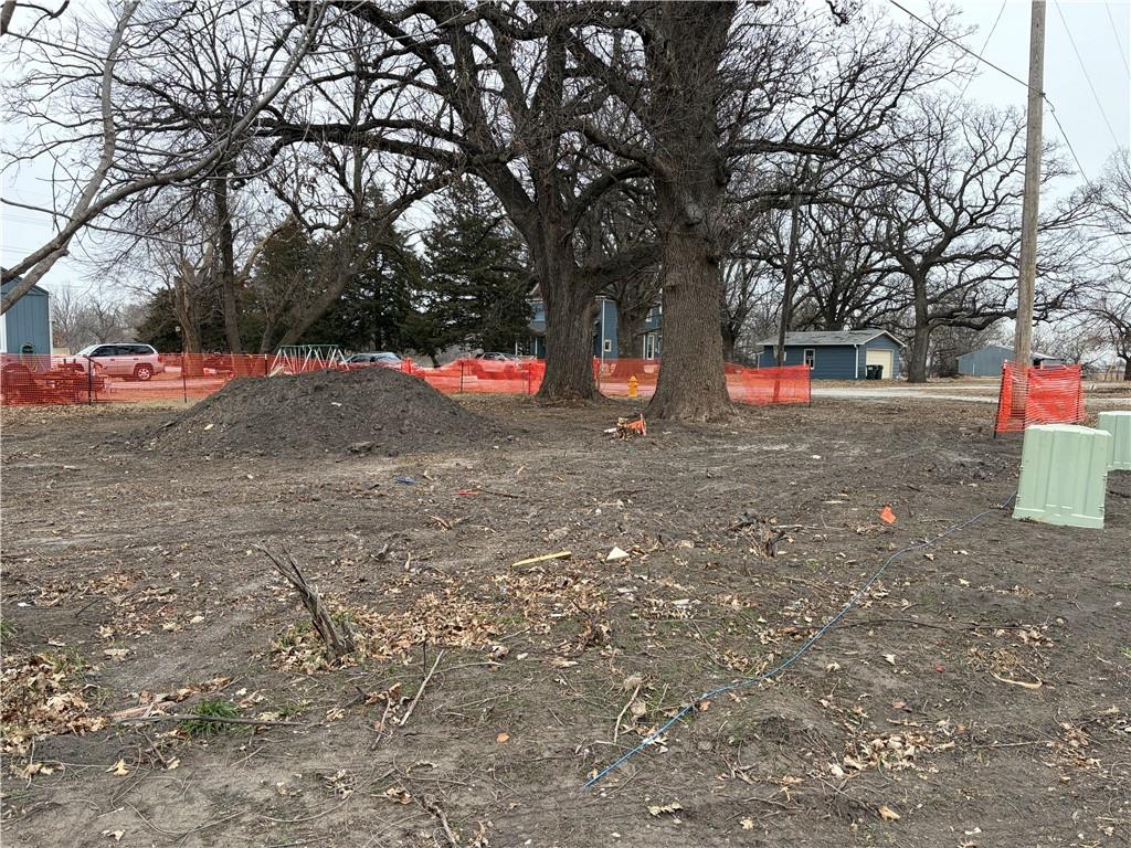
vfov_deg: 53.1
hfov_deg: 67.3
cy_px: 424
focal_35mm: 26
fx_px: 849
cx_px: 566
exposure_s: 1/701
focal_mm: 5.96
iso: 50
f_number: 1.6
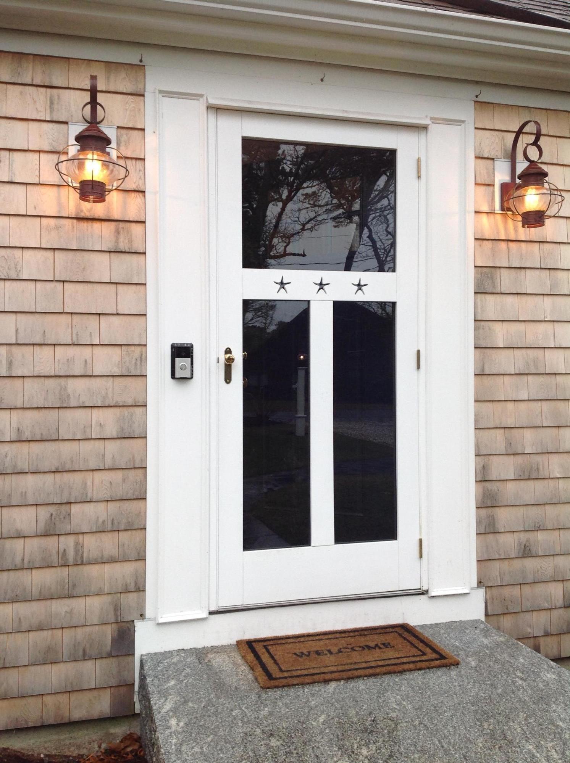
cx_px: 285
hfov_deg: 40.6
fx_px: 771
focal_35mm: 35
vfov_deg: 52.7
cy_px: 382
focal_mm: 4.28
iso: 64
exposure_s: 1/120
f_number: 2.4
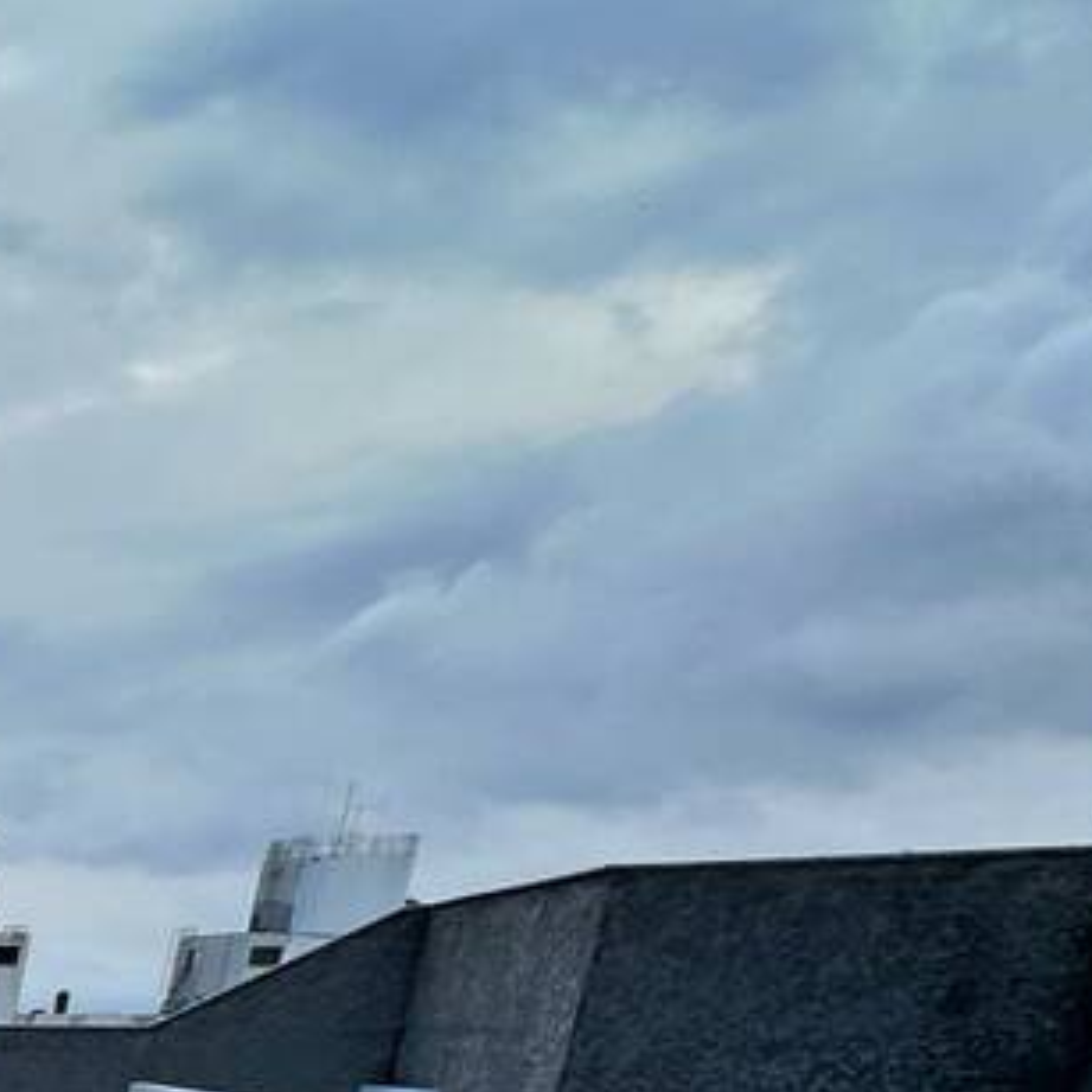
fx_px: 2070
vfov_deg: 23.7
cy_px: 1626
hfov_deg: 16.5
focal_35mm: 58
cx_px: -1359
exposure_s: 1/682
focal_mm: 2.22
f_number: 2.2
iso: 40
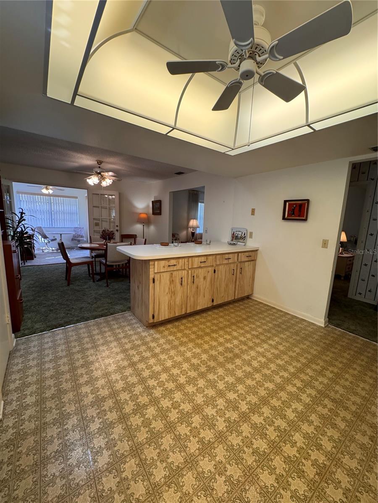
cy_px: 252
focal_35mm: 14
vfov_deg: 102.1
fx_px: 204
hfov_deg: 85.7
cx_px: 189
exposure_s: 1/120
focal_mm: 2.22
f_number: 2.2
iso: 250
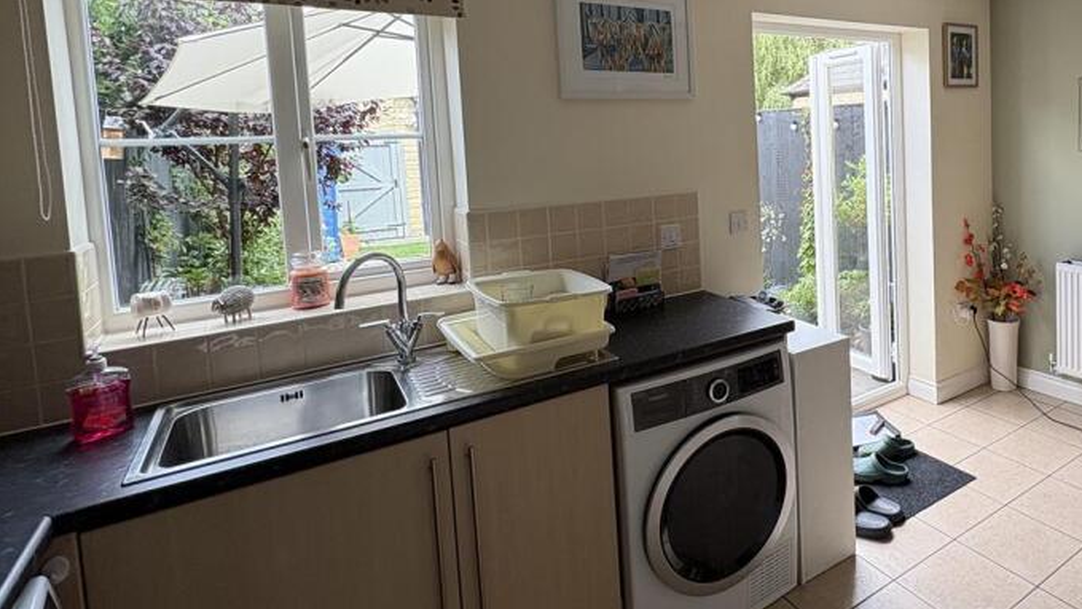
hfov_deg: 74.0
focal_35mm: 23
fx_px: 660
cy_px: 175
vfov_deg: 48.2
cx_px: 789
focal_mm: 2.22
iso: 64
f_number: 2.2
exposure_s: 1/99
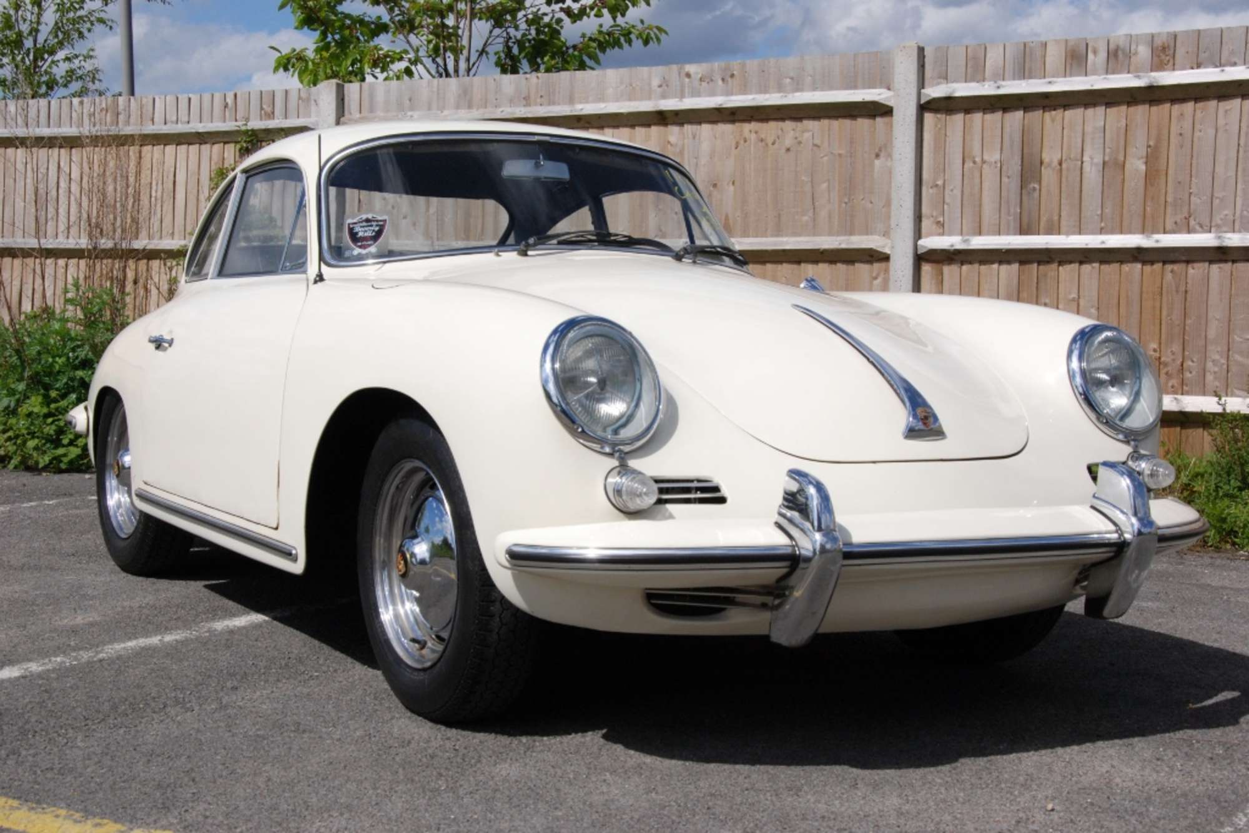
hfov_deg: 38.9
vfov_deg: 26.5
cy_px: 416
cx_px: 624
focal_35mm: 51
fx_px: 1770
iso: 400
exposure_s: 1/800
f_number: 14
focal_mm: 34
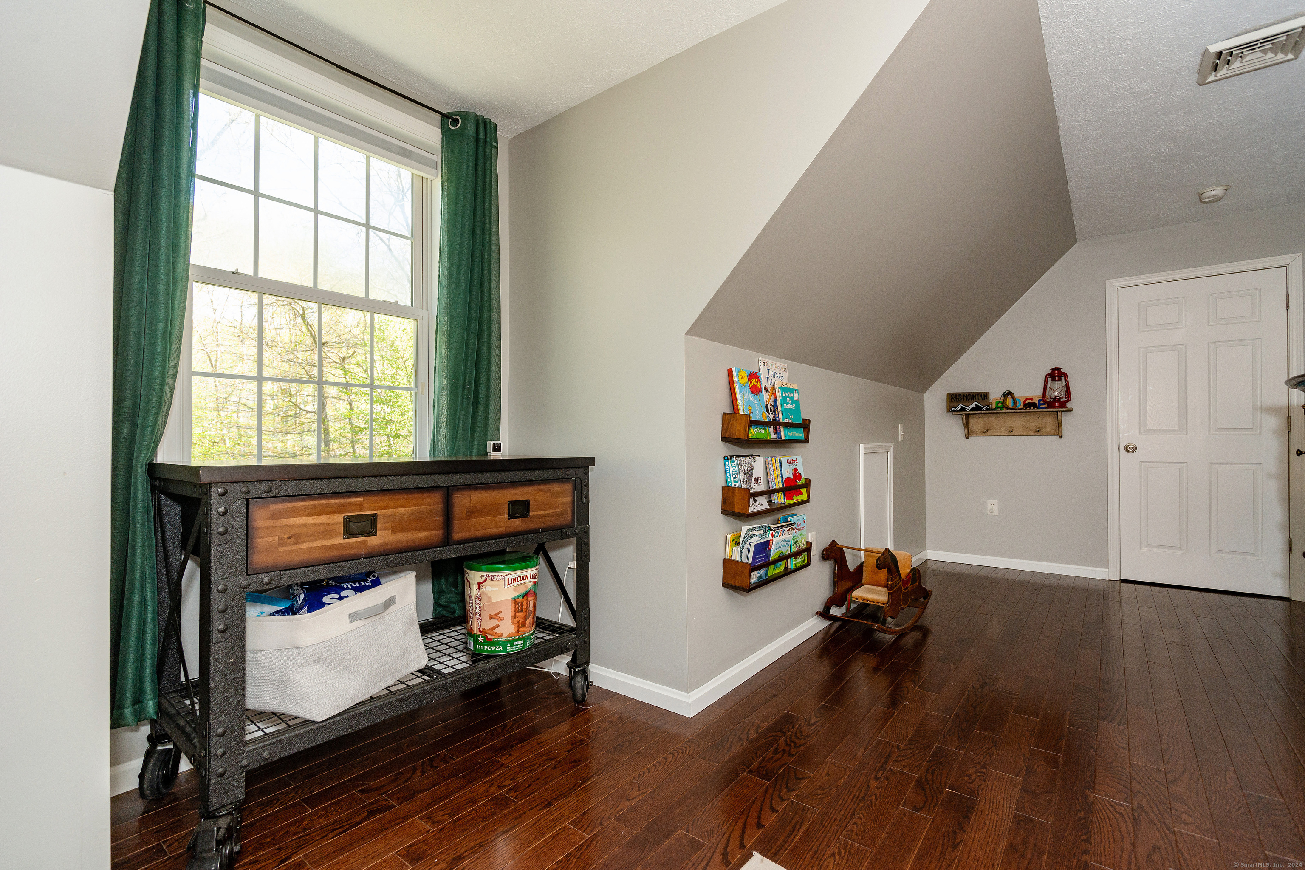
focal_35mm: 16
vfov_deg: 73.7
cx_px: 652
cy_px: 435
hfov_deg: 96.7
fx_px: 580
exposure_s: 1/20
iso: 320
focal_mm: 16
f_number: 6.3
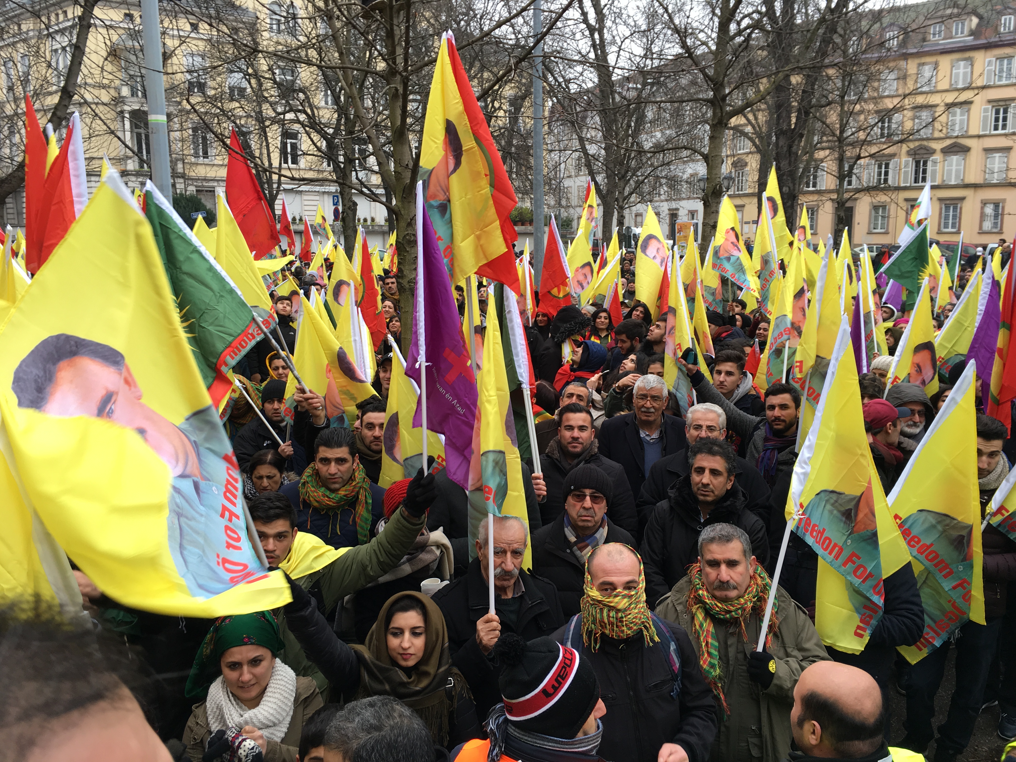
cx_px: 508
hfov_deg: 61.7
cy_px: 381
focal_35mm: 29
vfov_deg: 48.2
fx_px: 851
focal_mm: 4.15
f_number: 2.2
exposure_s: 1/100
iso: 25
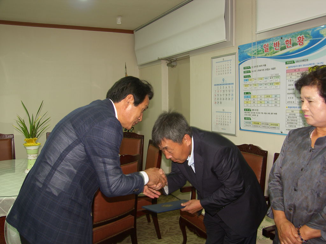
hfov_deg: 52.6
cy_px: 122
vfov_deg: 40.7
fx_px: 330
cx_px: 163
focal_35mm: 35
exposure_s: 1/30
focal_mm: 9
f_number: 2.2
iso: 50
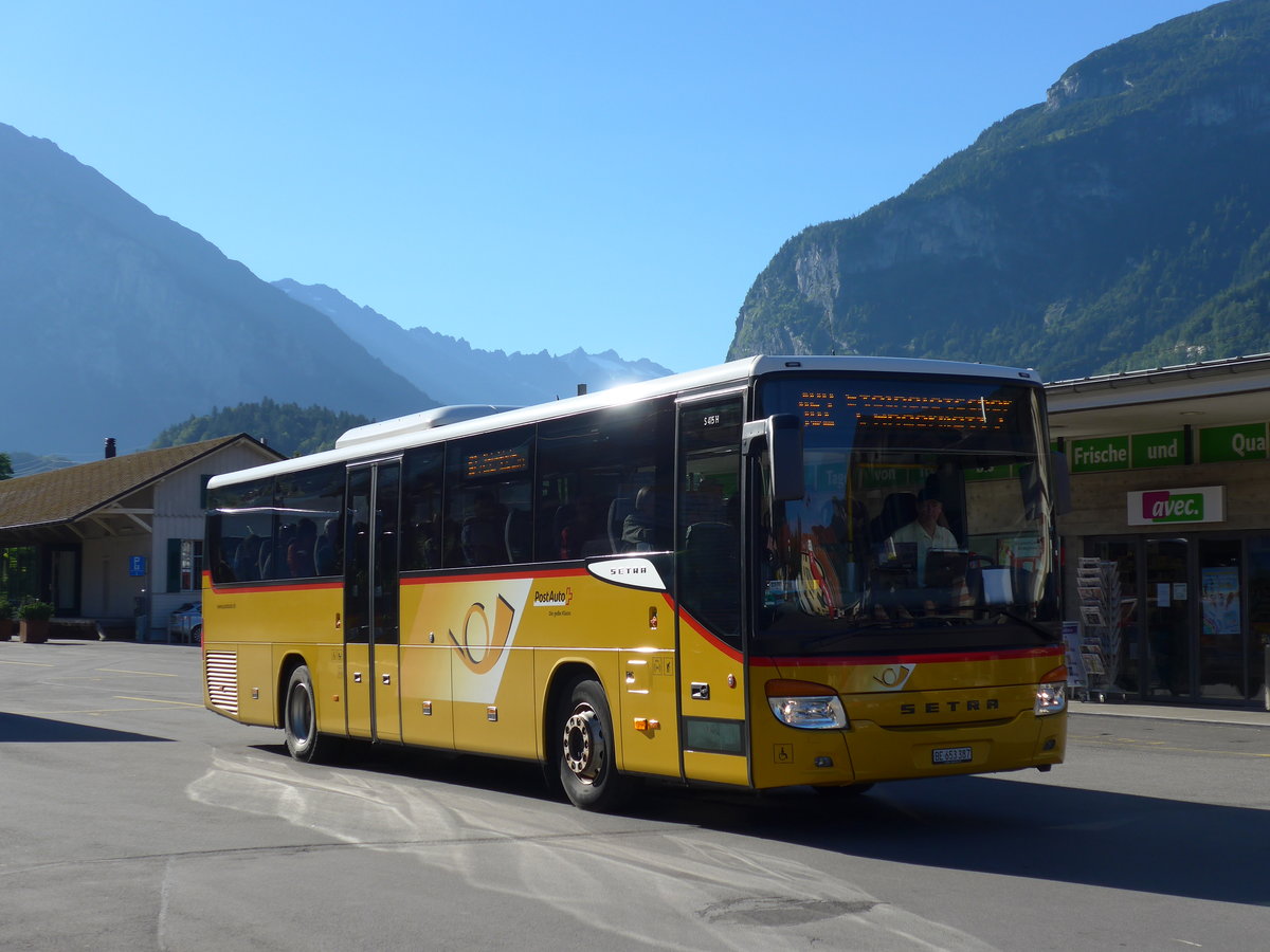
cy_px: 476
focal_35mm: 55
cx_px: 635
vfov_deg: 26.6
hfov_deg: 34.9
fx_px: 2018
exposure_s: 1/1000
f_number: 3.4
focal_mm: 11.3
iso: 80
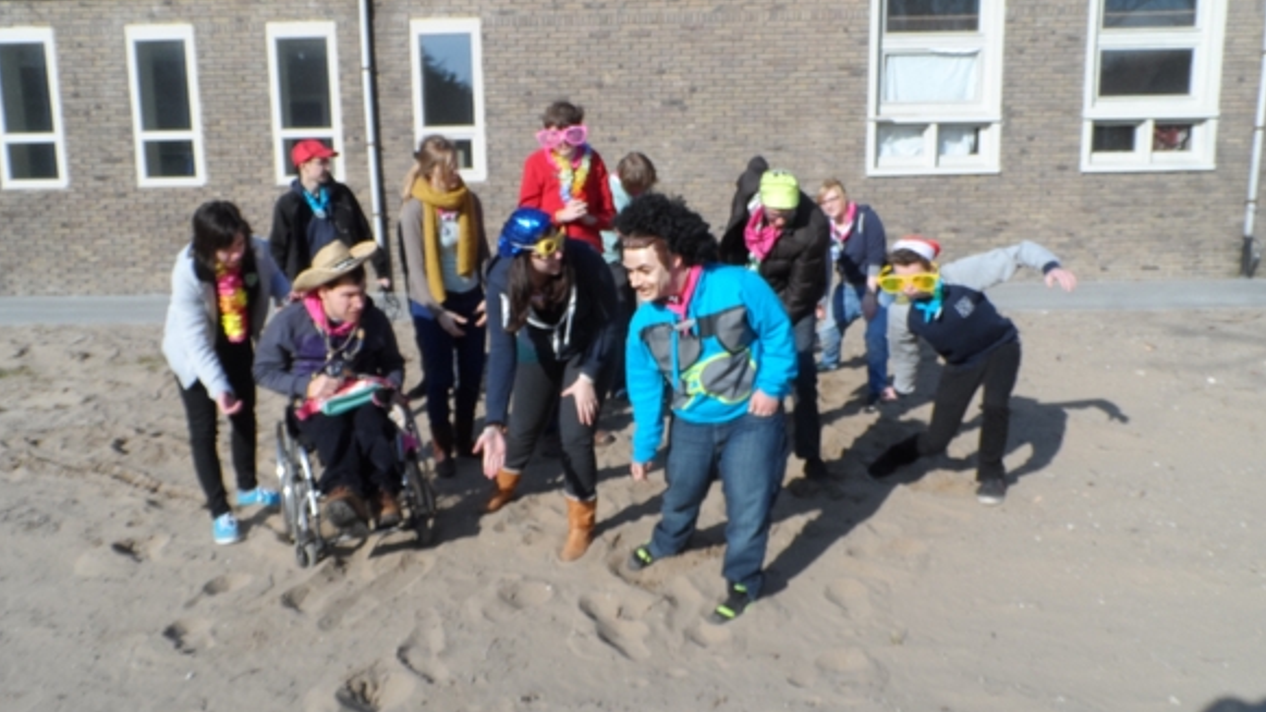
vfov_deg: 42.9
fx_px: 906
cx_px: 630
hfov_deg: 69.9
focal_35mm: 27
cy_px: 346
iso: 80
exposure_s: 1/500
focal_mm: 4
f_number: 4.5
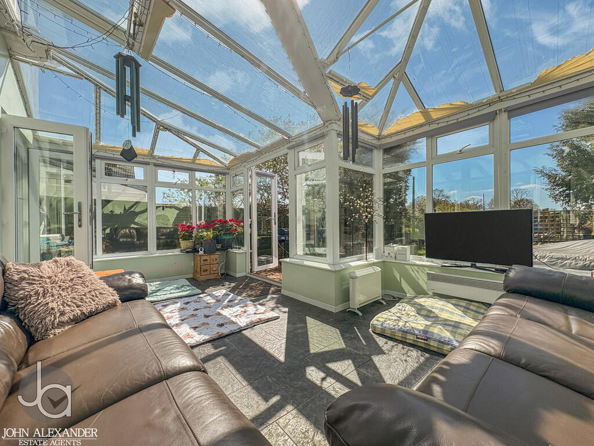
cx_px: 297
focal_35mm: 14
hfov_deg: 102.1
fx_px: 240
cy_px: 223
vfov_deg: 85.7
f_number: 2.2
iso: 64
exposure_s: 1/1900
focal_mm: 2.22
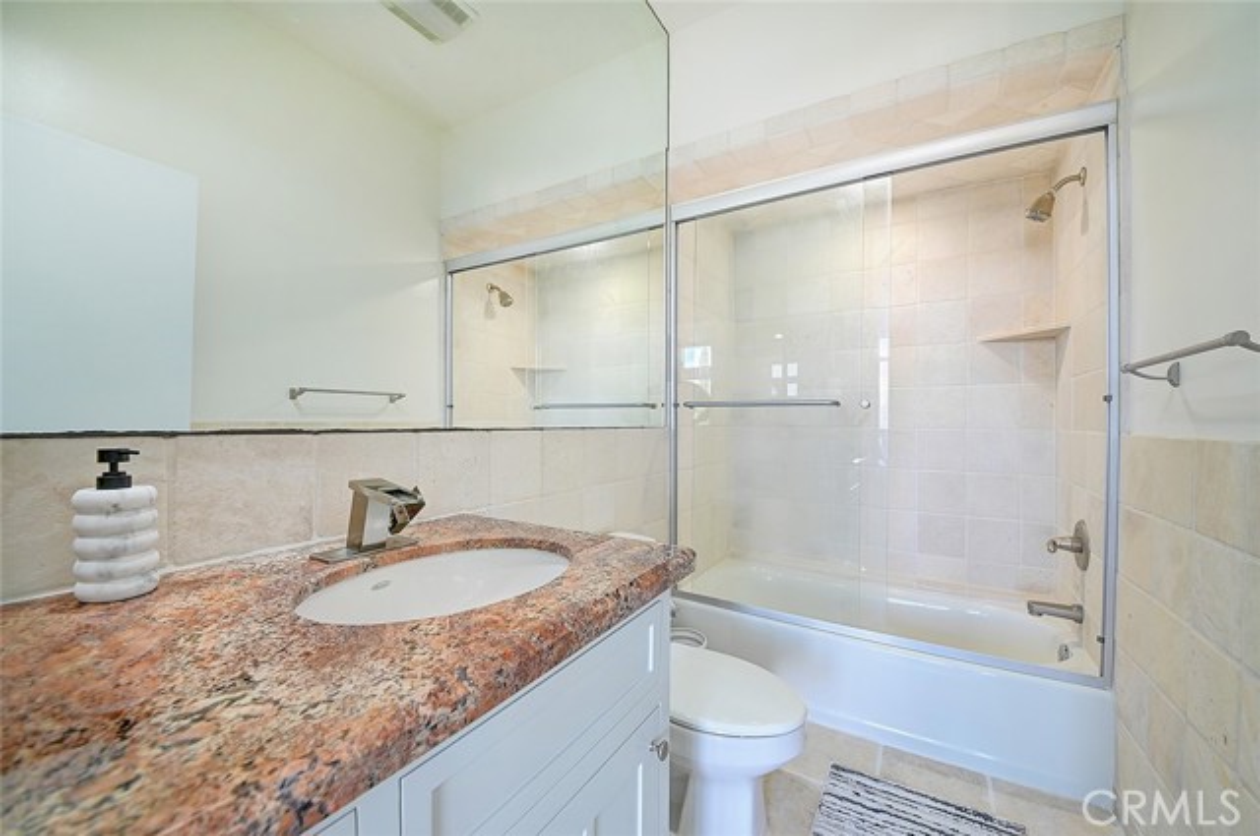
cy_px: 418
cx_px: 630
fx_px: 489
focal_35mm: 14
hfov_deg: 104.3
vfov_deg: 81.1
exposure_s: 1/6
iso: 250
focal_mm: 14
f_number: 8
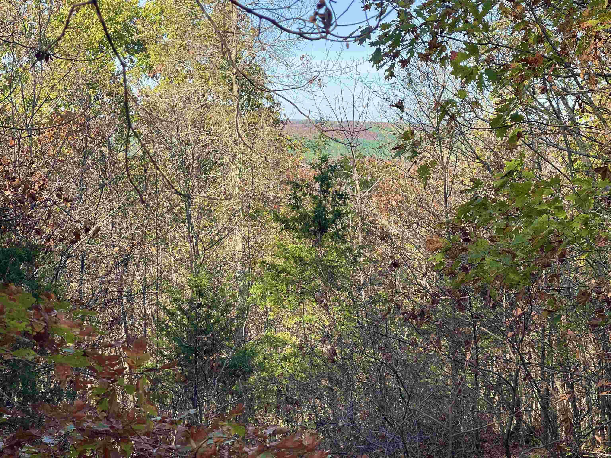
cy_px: 229
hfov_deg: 30.3
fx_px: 1130
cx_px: 306
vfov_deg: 22.9
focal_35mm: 64
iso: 20
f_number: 2.2
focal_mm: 7.5
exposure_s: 1/315
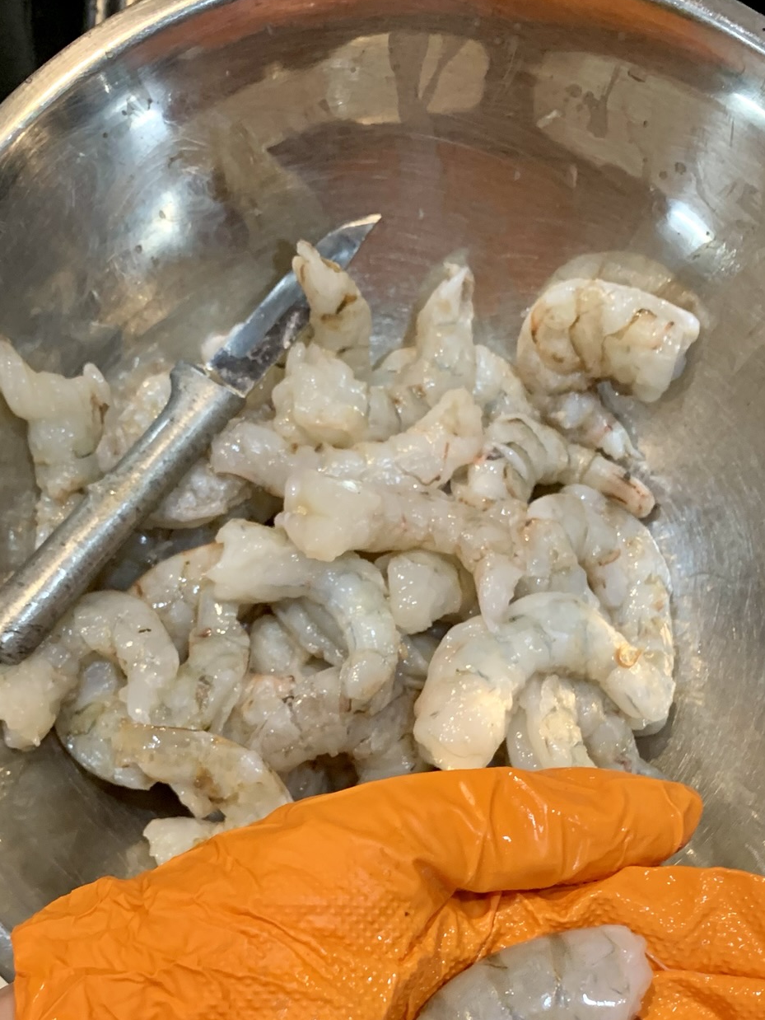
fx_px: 1237
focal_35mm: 42
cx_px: 393
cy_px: 780
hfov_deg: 34.4
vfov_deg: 43.2
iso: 250
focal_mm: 4.25
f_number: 1.8
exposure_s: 1/40
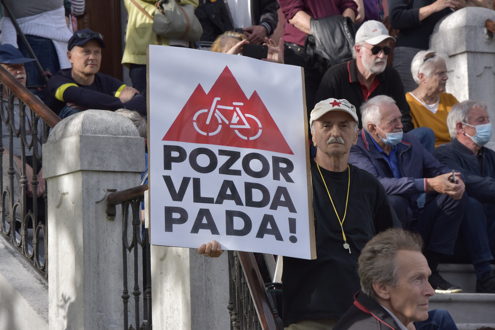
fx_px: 2751
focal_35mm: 200
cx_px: 248
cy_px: 165
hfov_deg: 10.3
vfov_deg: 6.9
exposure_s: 1/320
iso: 400
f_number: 11
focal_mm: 200
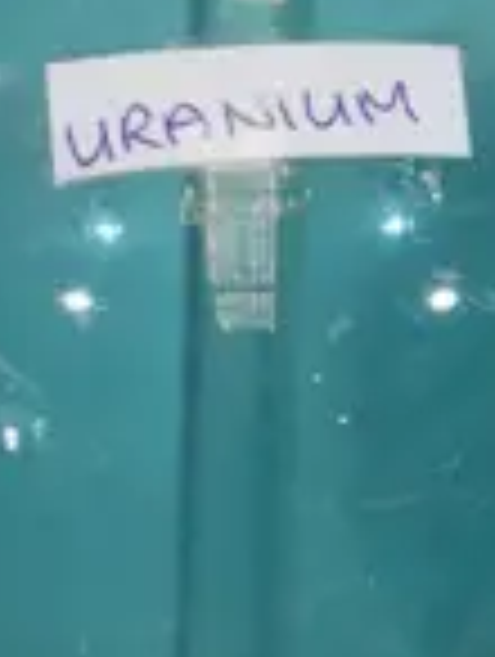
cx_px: 704
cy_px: 477
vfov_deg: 7.1
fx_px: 5323
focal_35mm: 280
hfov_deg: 5.3
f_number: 4.5
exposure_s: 1/60
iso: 500
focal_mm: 20
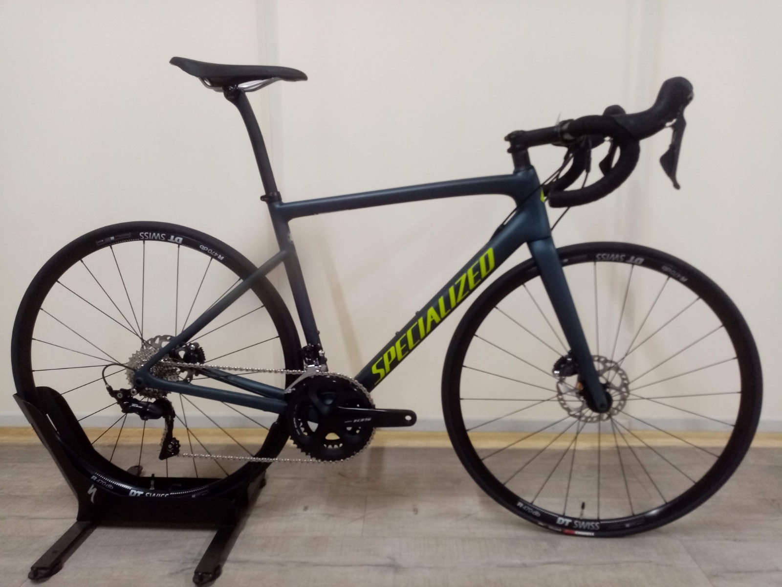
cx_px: 391
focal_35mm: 26
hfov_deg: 67.3
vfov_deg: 53.1
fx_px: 587
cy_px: 294
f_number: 1.8
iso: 201
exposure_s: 1/33.3
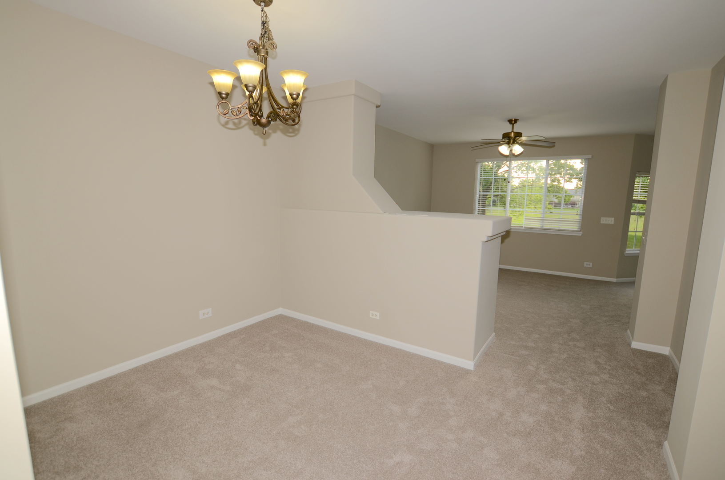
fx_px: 332
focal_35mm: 16
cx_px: 362
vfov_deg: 71.8
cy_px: 240
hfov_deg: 95.1
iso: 100
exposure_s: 1/60
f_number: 4
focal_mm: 11
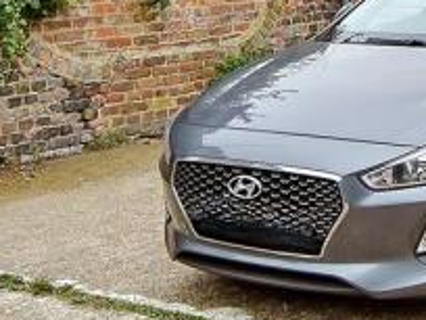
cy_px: -45
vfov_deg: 16.4
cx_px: 583
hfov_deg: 20.2
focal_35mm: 87
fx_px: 1071
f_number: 8
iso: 500
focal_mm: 12
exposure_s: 1/250
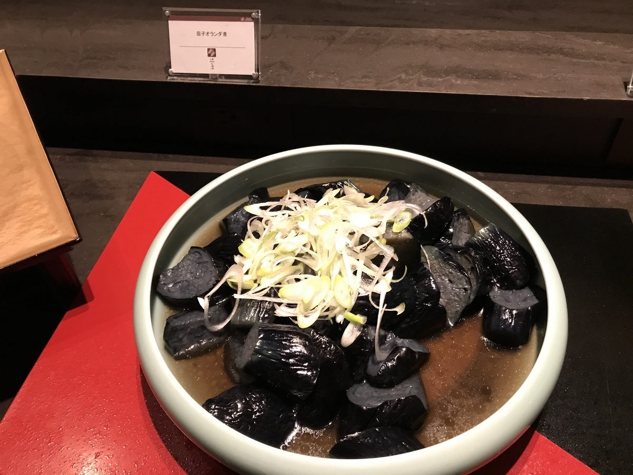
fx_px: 512
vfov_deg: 49.7
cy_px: 238
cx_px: 316
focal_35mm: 28
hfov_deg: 63.4
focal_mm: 3.99
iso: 100
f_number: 1.8
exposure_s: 1/9
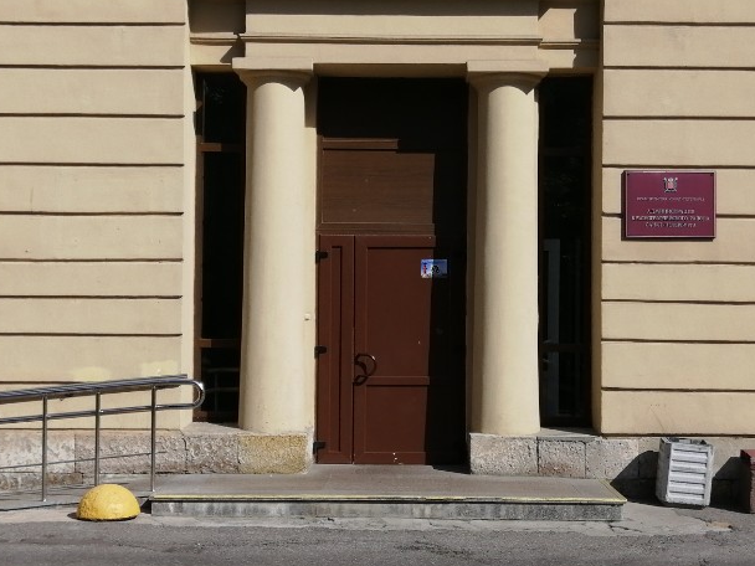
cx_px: 394
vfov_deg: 21.6
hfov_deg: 28.6
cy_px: 290
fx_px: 1483
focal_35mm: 68
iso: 50
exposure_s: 1/2500
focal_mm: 3.88
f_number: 1.8
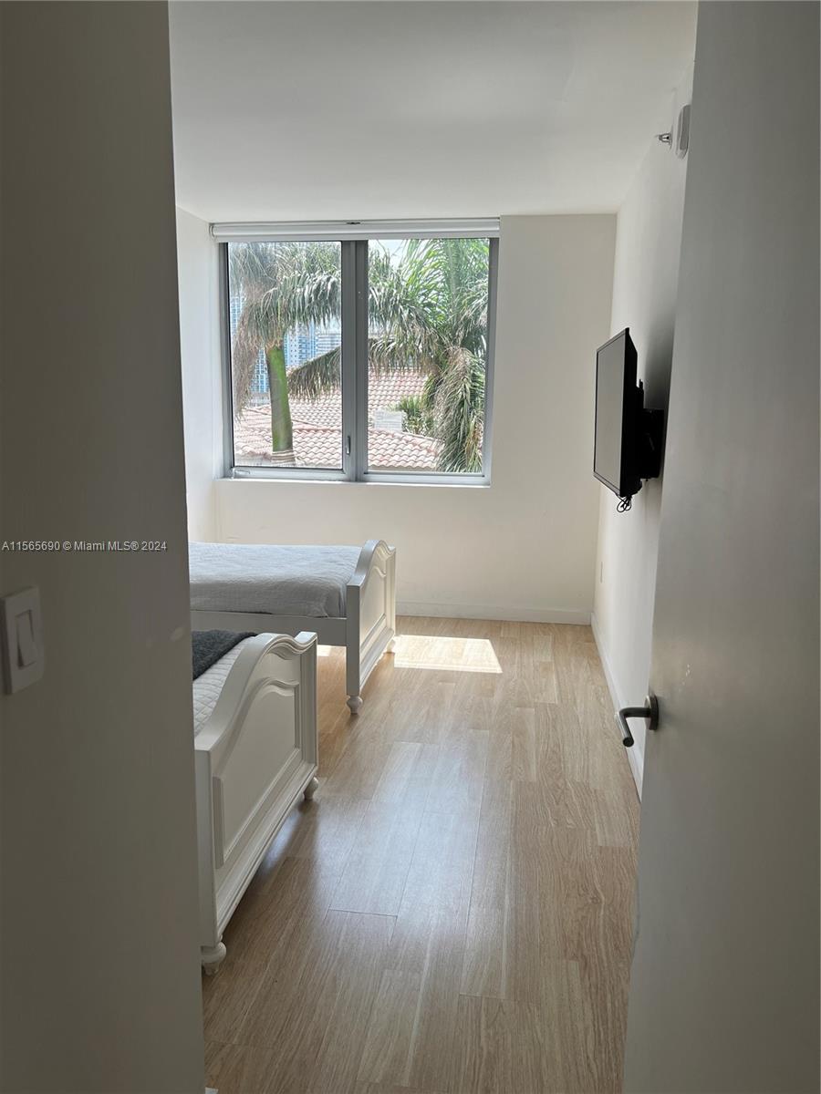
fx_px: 822
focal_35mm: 26
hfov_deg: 53.1
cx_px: 410
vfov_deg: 67.3
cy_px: 547
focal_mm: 5.7
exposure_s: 1/833
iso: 50
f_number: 1.5
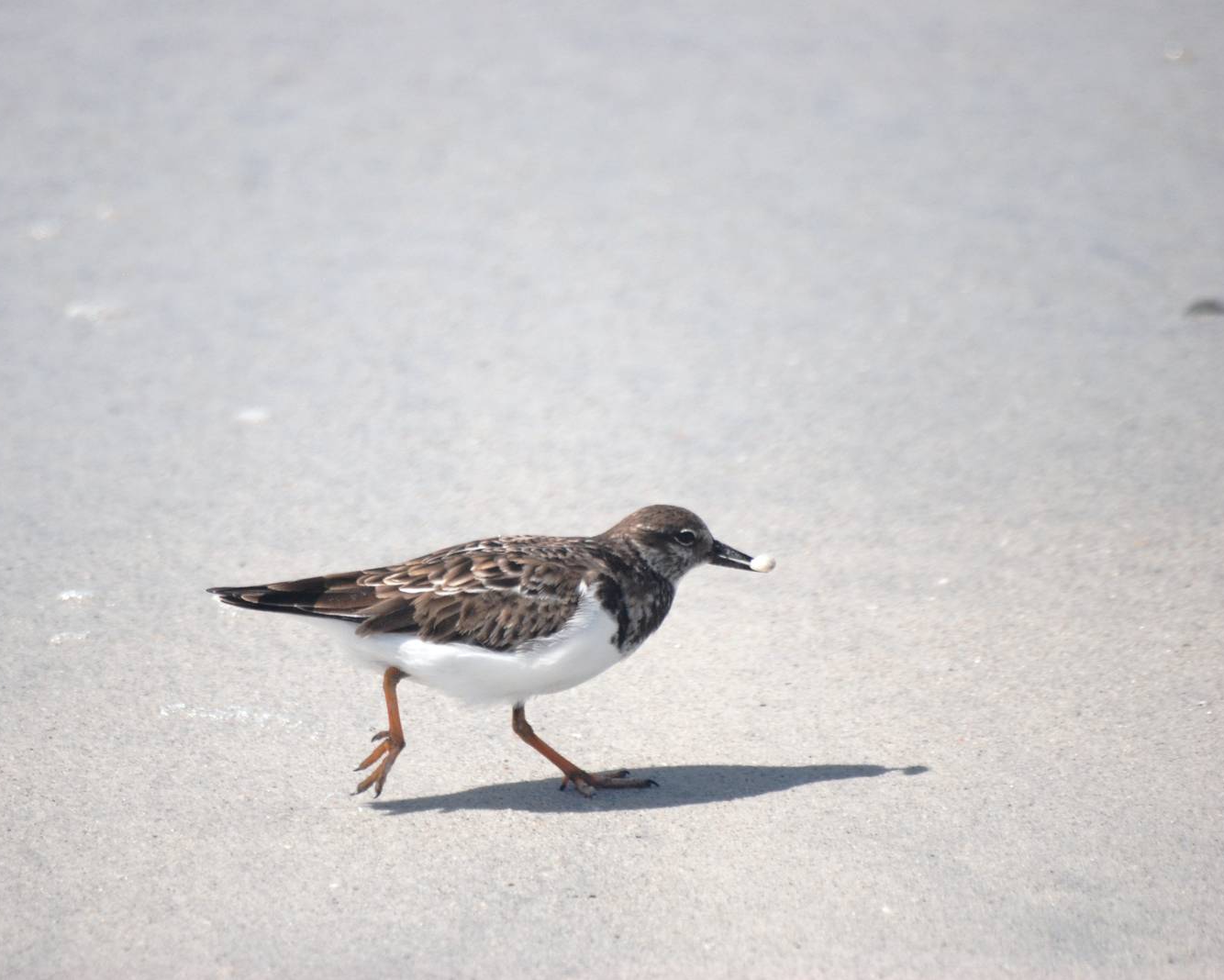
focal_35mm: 507
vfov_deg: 3.1
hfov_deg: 3.8
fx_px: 18372
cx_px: 517
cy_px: 490
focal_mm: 300
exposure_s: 1/2000
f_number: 5.6
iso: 400
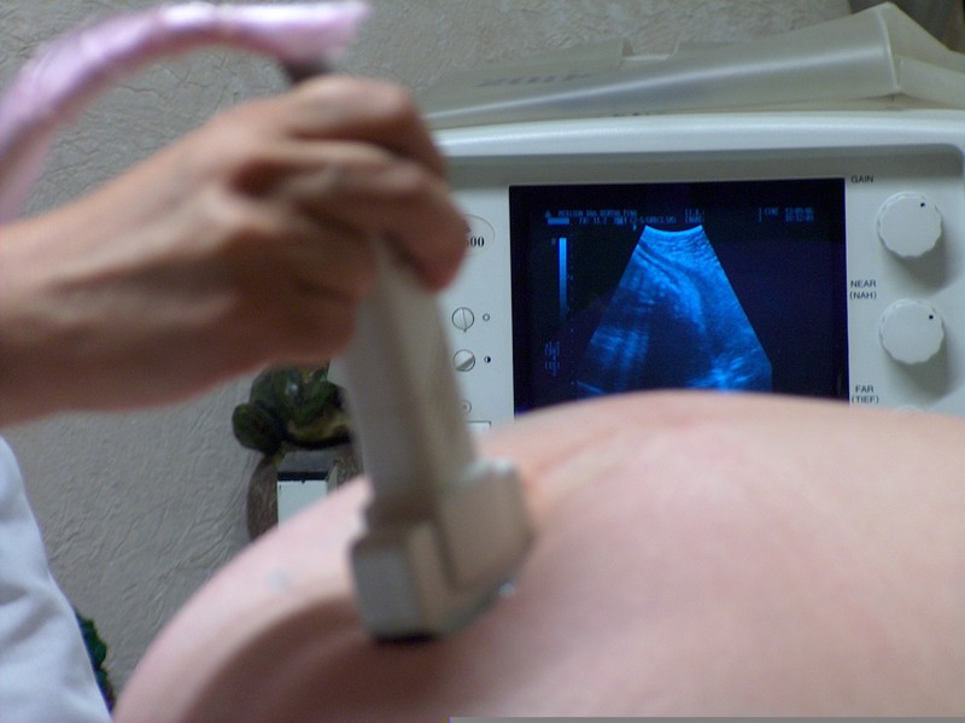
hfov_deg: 10.6
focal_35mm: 186
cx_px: 482
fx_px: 5182
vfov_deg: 8.0
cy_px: 362
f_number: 3
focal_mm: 38.22
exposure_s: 1/13.1
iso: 200
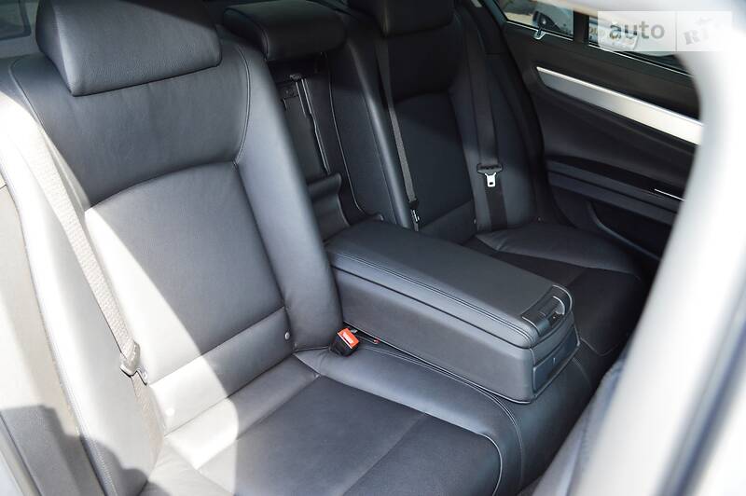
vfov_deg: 47.9
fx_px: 559
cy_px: 248
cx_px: 373
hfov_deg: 67.4
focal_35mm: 27
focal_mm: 18
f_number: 4
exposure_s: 1/125
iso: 400
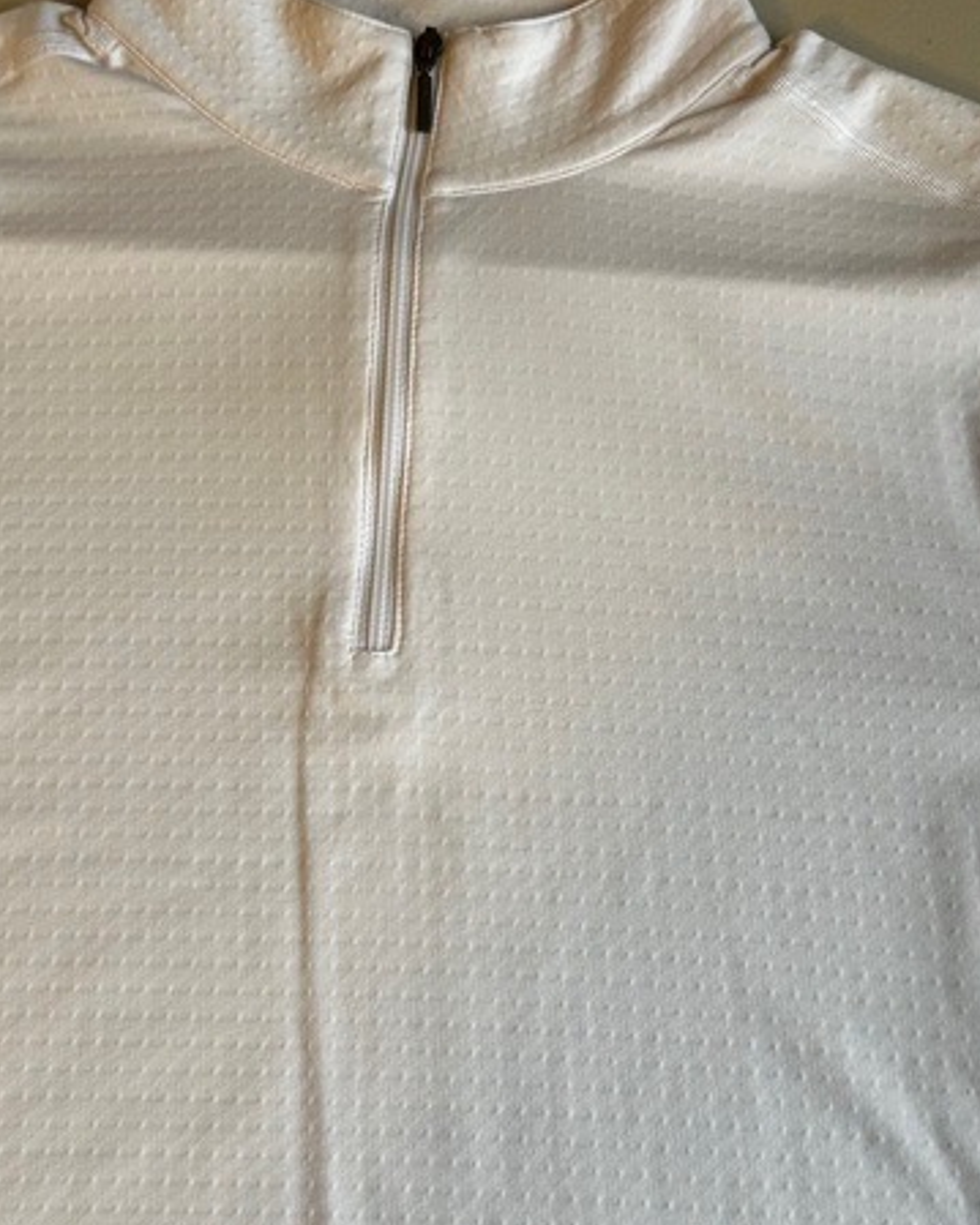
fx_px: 1705
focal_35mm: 47
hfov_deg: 32.0
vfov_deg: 39.5
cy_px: 611
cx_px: 430
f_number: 1.78
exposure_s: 1/60
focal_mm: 6.86
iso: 125
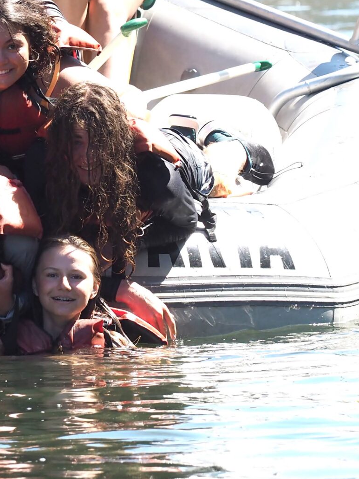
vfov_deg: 2.7
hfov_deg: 2.0
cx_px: 12
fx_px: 10304
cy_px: 58
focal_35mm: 745
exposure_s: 1/1000
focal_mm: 150
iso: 500
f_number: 4.5
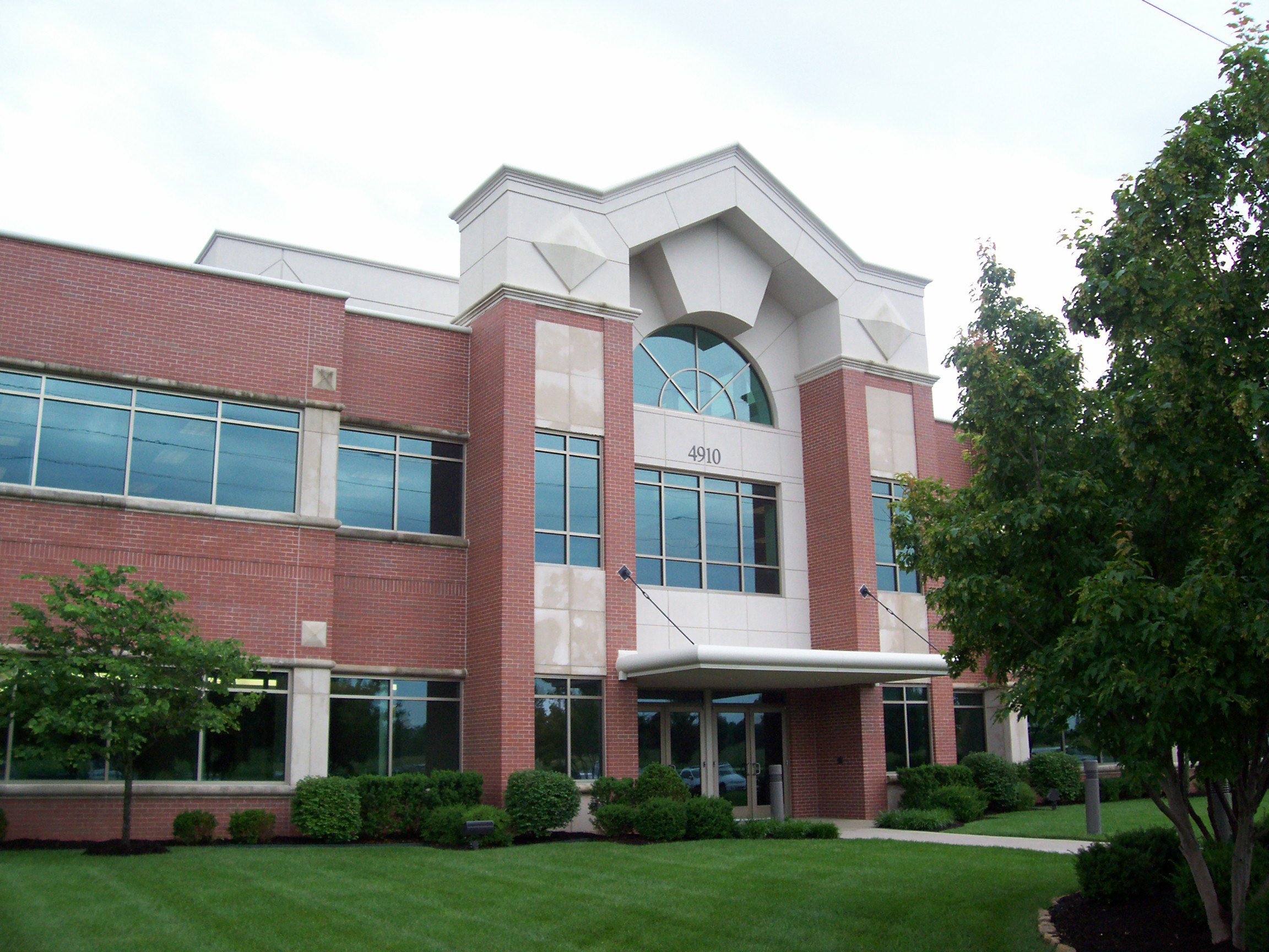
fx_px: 1246
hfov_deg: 54.0
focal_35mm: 34
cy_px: 476
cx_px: 634
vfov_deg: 41.8
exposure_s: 1/366
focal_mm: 5.6
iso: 80
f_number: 2.7
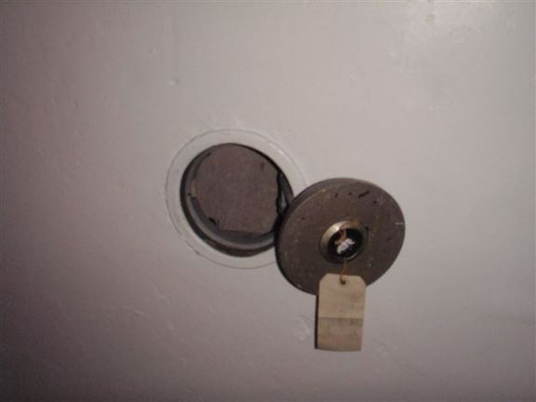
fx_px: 588
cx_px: 268
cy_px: 201
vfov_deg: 37.7
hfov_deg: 49.0
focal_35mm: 38
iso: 400
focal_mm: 6.7
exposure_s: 1/250
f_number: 3.5
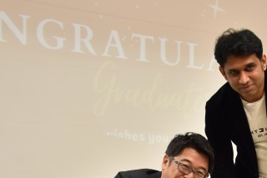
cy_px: 189
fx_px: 667
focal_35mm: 90
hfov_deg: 21.5
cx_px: 290
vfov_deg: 14.8
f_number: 5
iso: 400
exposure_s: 1/100
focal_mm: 24
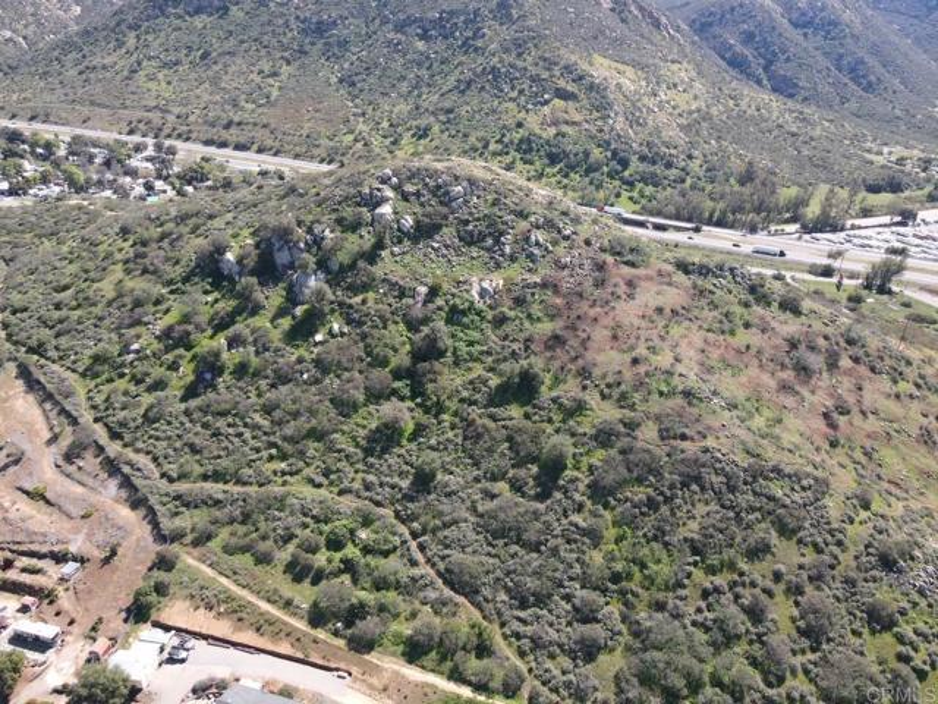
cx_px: 469
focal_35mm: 24
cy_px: 352
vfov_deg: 56.8
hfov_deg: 71.6
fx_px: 650
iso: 100
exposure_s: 1/180
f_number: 2.8
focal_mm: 4.5
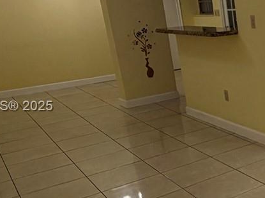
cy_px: 107
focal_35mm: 54
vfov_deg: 27.0
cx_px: 360
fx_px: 413
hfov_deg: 28.1
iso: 100
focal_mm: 2.22
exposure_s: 1/120
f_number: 2.2
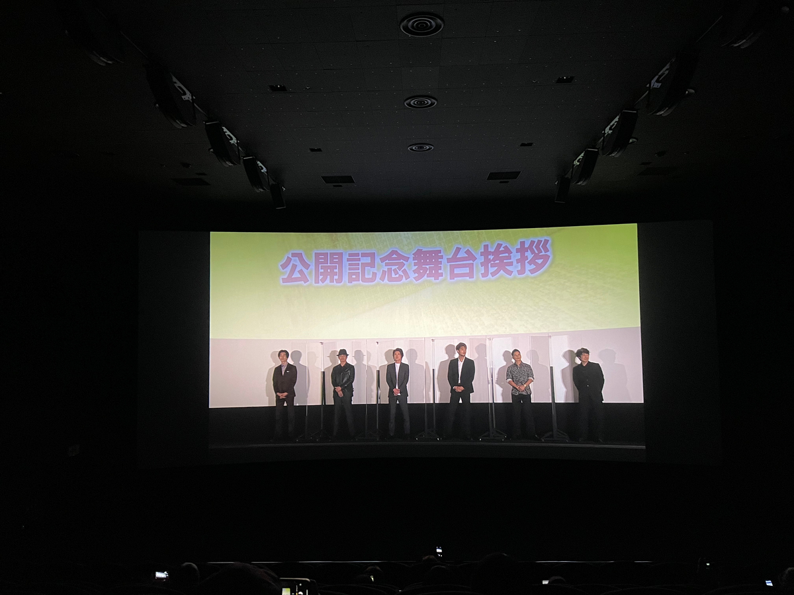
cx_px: 397
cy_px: 298
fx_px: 596
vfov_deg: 53.1
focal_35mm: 26
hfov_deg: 67.3
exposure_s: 1/60
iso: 500
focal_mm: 4.2
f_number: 1.6
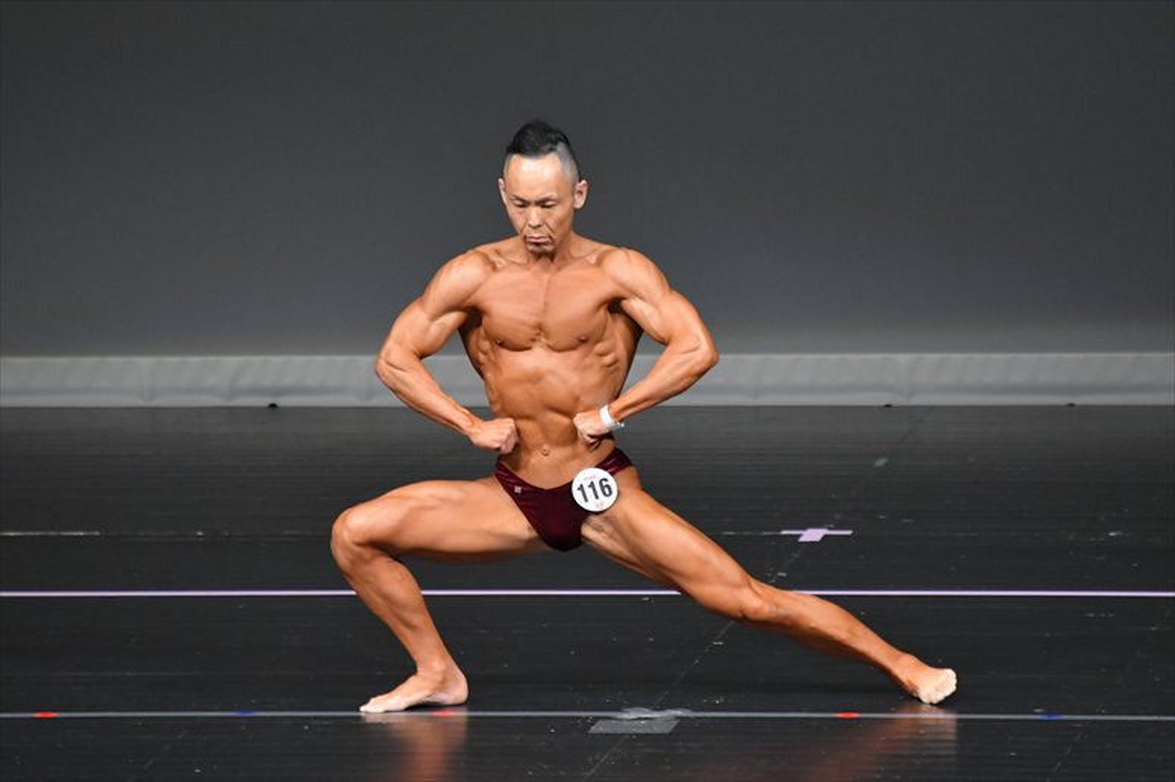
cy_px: 391
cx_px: 588
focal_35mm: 450
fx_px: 14681
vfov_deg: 3.1
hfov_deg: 4.6
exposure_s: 1/400
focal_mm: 300
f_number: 5.6
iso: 4000
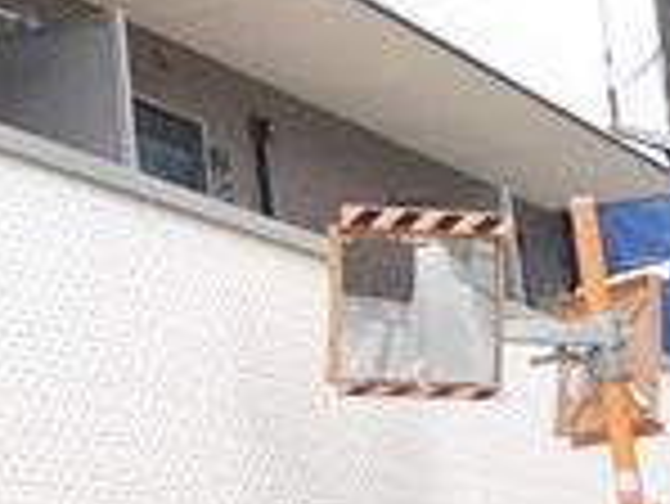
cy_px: 22
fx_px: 2131
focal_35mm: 110
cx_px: -409
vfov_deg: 13.3
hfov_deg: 16.0
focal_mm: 8
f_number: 4
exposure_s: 1/160
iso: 160
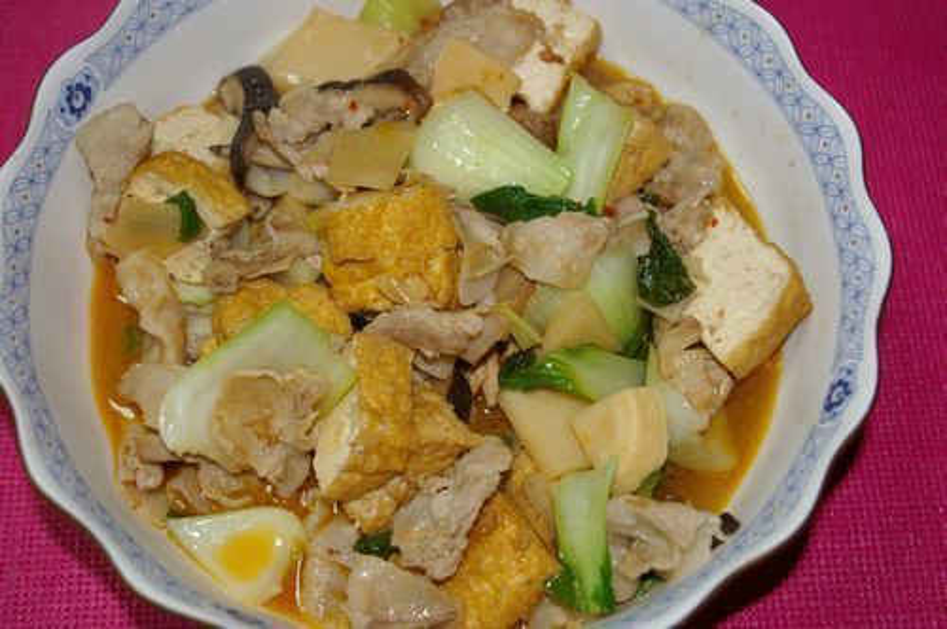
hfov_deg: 40.0
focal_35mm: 50
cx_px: 474
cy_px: 314
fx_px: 1300
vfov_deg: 27.2
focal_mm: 33
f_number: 4
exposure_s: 1/45
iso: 200
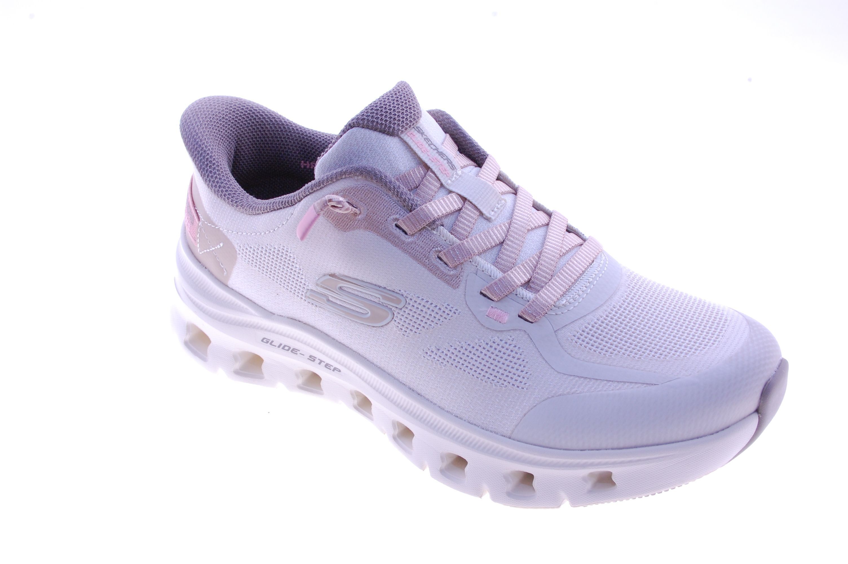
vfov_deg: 29.8
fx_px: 1059
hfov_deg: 43.6
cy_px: 282
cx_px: 424
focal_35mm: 45
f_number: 13
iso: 800
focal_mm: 30
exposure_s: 1/30
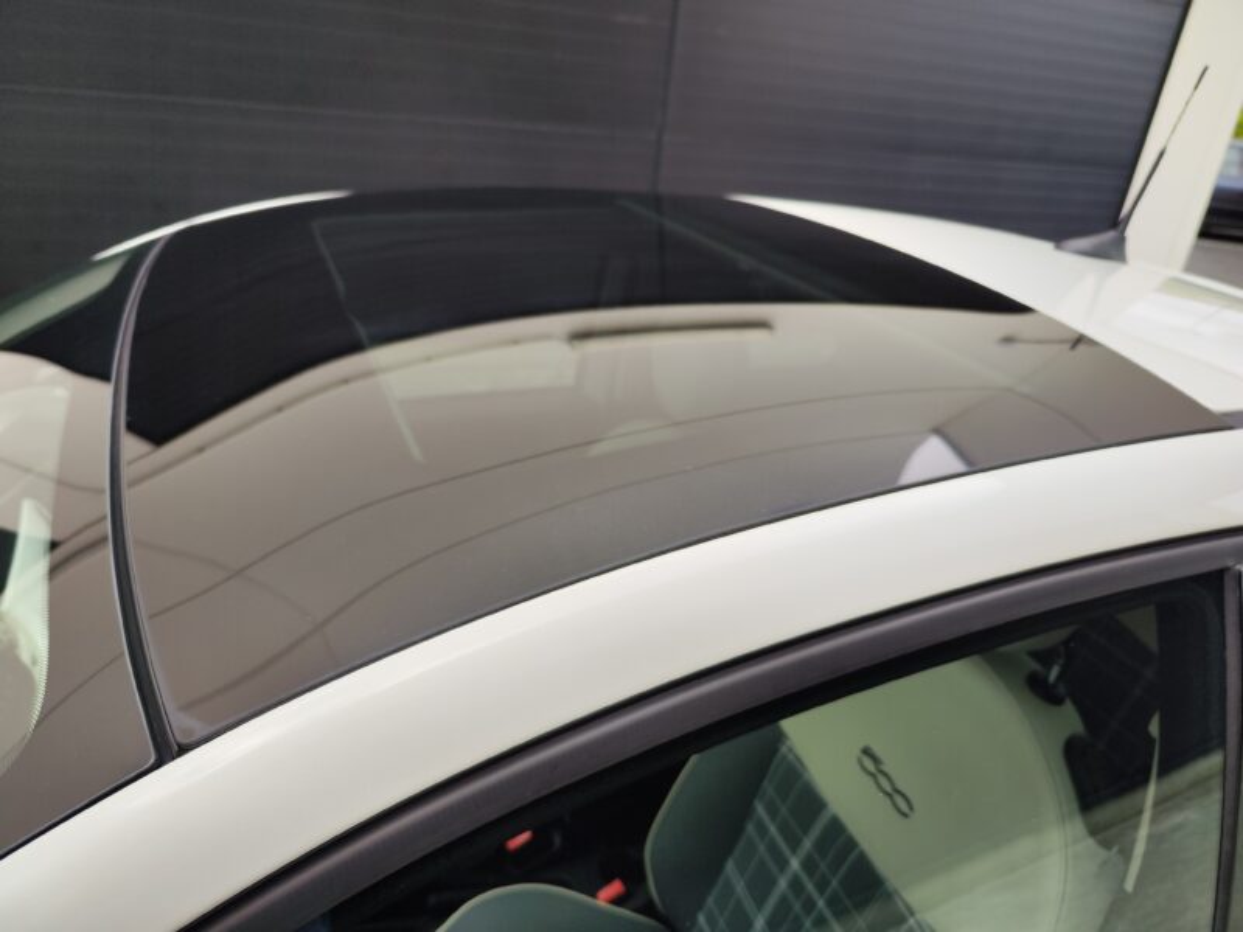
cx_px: 622
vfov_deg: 58.9
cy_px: 466
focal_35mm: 23
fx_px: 826
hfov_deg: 73.9
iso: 50
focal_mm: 7.01
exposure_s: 1/241
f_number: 1.69
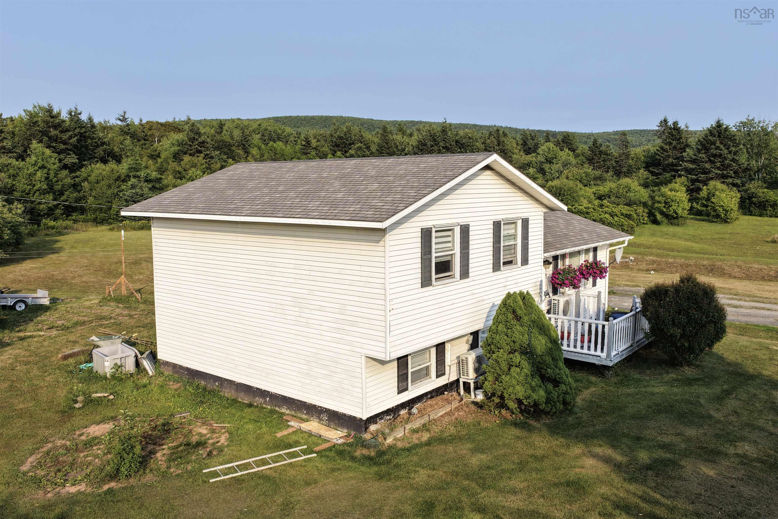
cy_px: 260
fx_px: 605
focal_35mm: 28
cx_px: 389
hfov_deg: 65.5
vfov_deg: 46.4
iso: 200
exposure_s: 1/1250
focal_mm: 14.45
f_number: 2.8
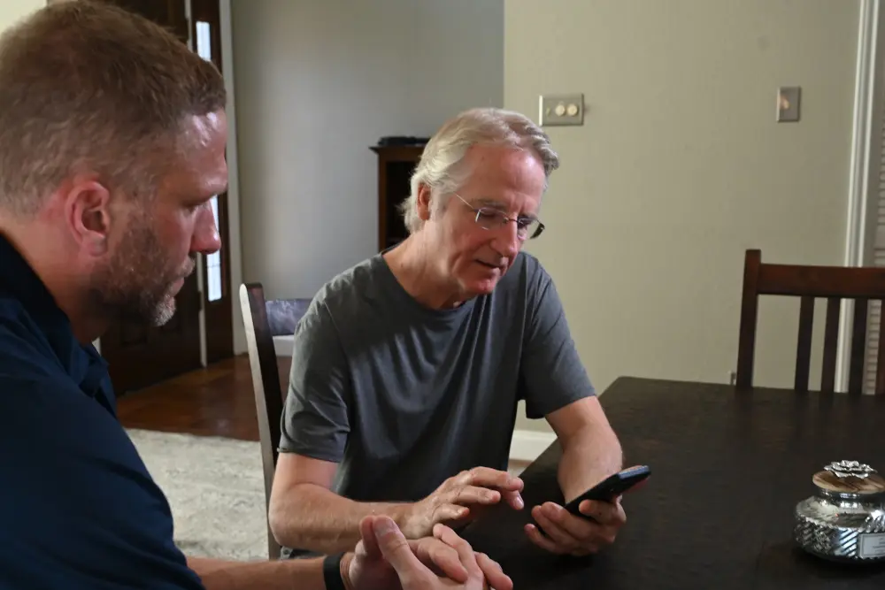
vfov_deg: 35.1
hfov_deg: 50.7
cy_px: 295
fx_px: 934
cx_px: 442
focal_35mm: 38
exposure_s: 1/125
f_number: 6.3
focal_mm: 38
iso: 2000
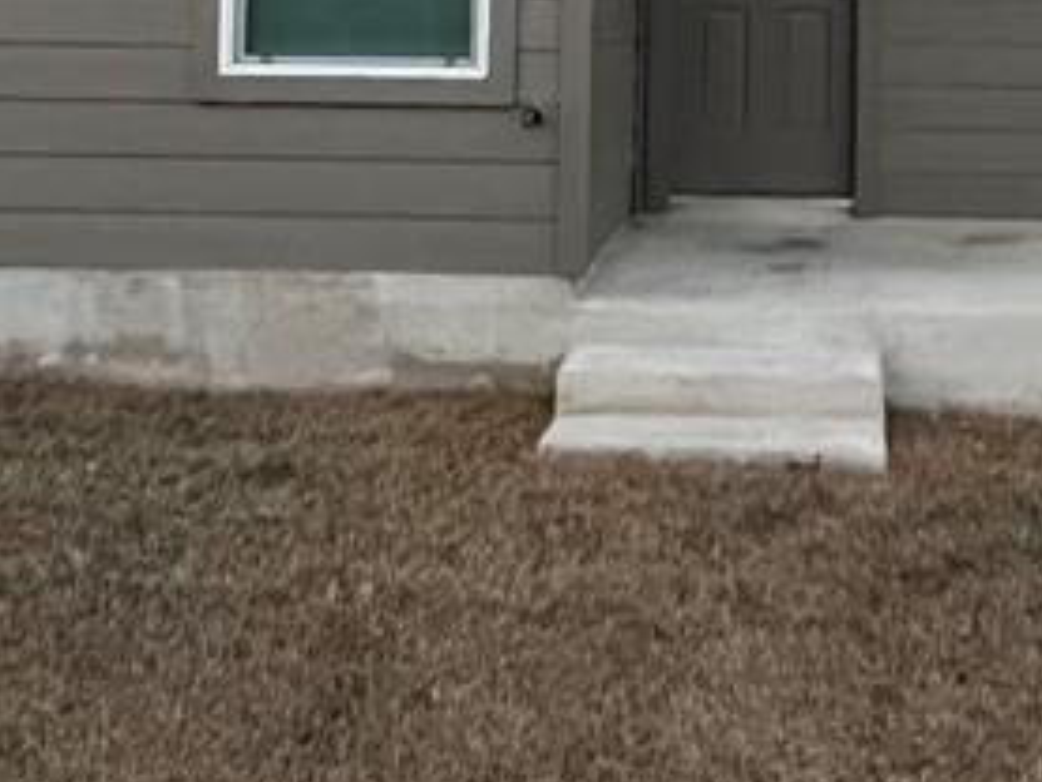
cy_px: -68
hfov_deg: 38.7
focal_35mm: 48
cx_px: 771
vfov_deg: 27.8
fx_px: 1446
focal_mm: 1.57
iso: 800
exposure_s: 1/60
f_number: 1.8
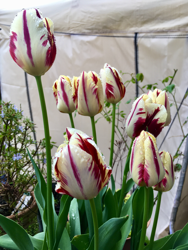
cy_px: 125
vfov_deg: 61.7
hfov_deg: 48.2
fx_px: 210
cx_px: 94
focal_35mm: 29
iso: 32
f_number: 2.2
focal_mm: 4.15
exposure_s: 1/100
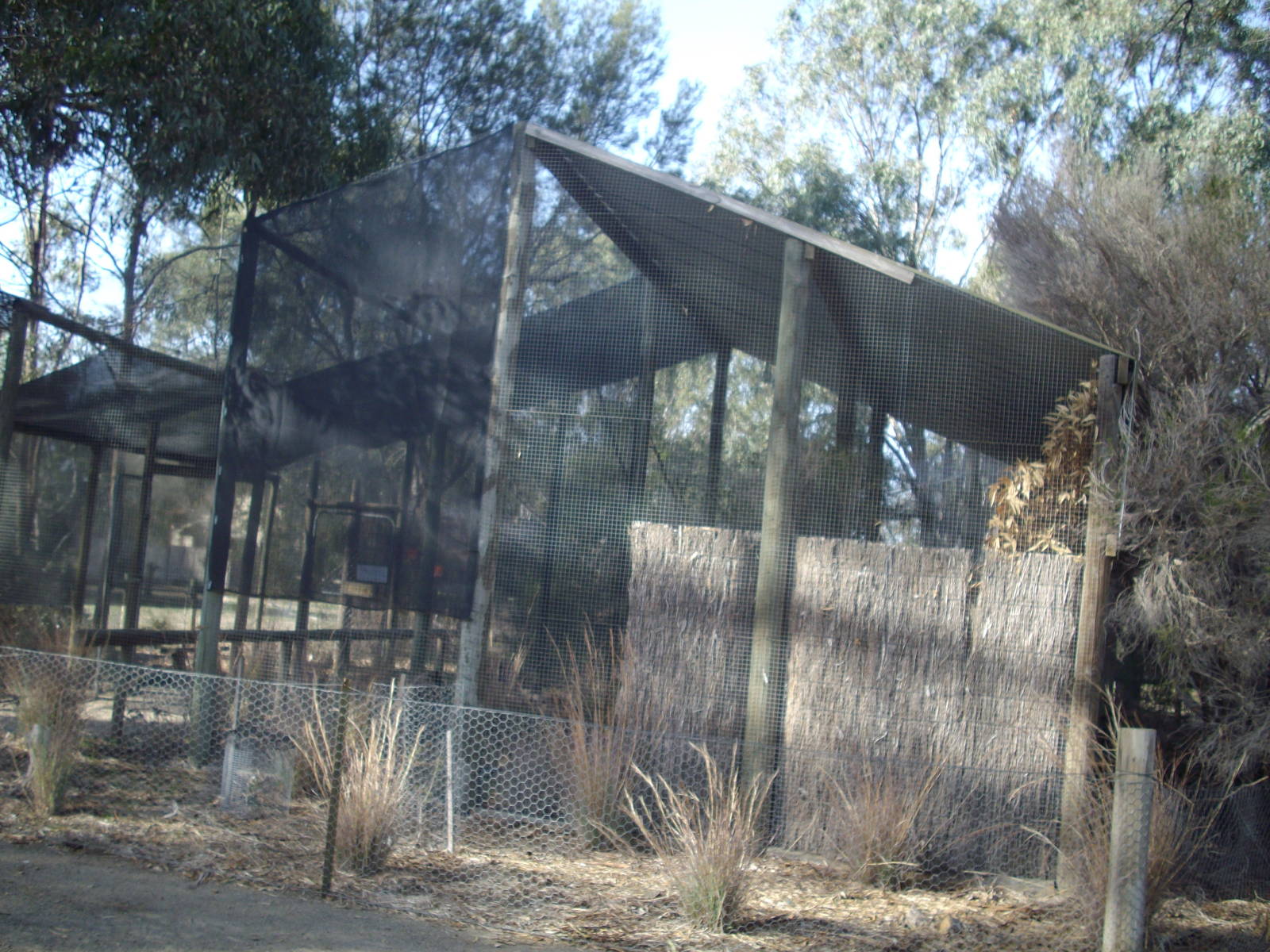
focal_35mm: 37
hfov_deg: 50.1
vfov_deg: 38.7
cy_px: 476
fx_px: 1357
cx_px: 635
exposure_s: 1/200
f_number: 2.8
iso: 80
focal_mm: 6.2
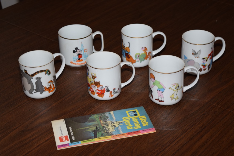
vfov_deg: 17.5
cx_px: 117
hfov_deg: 26.0
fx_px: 507
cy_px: 78
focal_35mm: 78
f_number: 5.6
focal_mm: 52
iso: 640
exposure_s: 1/60
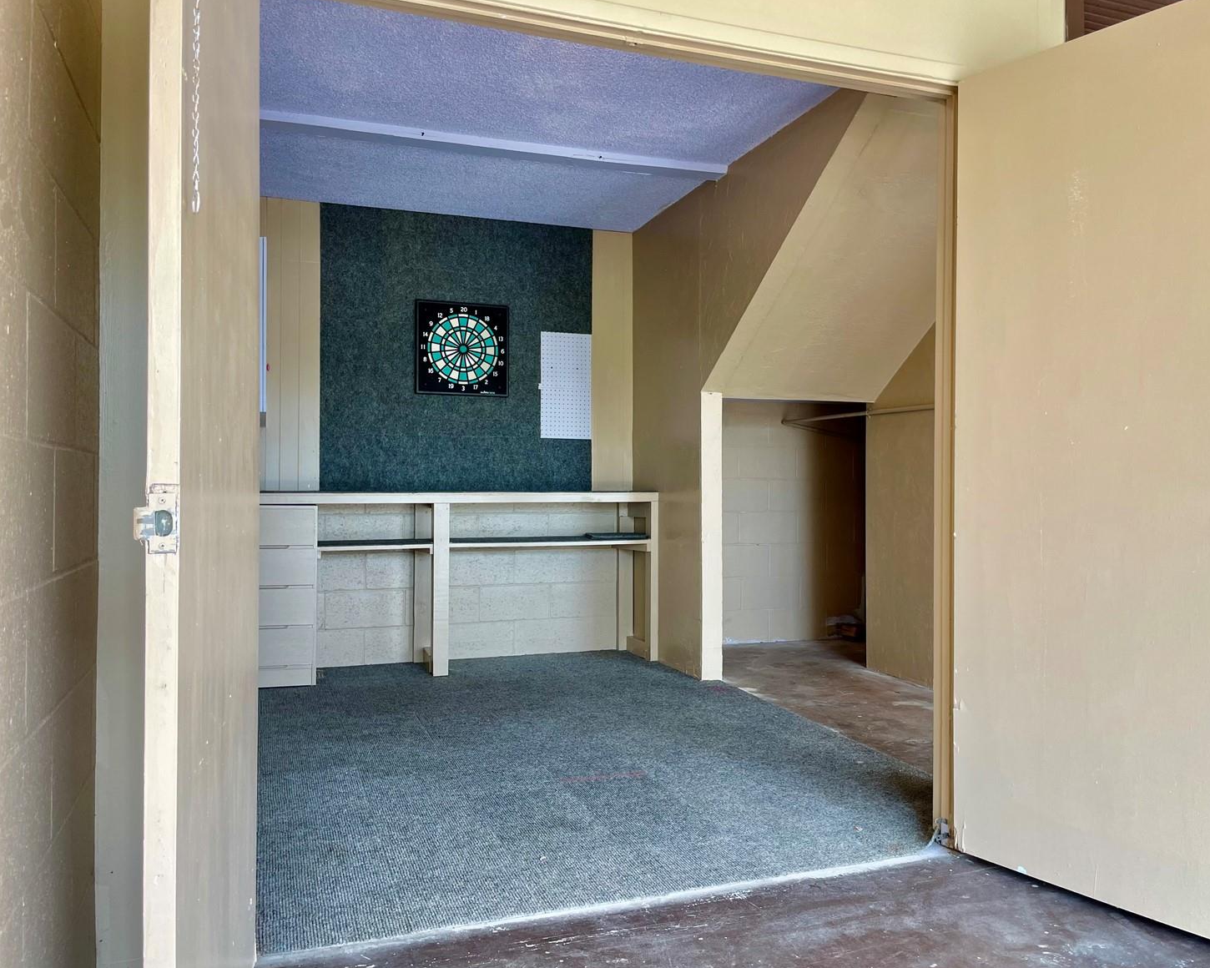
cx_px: 640
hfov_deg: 62.2
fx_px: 1003
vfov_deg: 51.5
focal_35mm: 28
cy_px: 483
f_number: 1.6
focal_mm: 4.2
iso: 50
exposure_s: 1/120
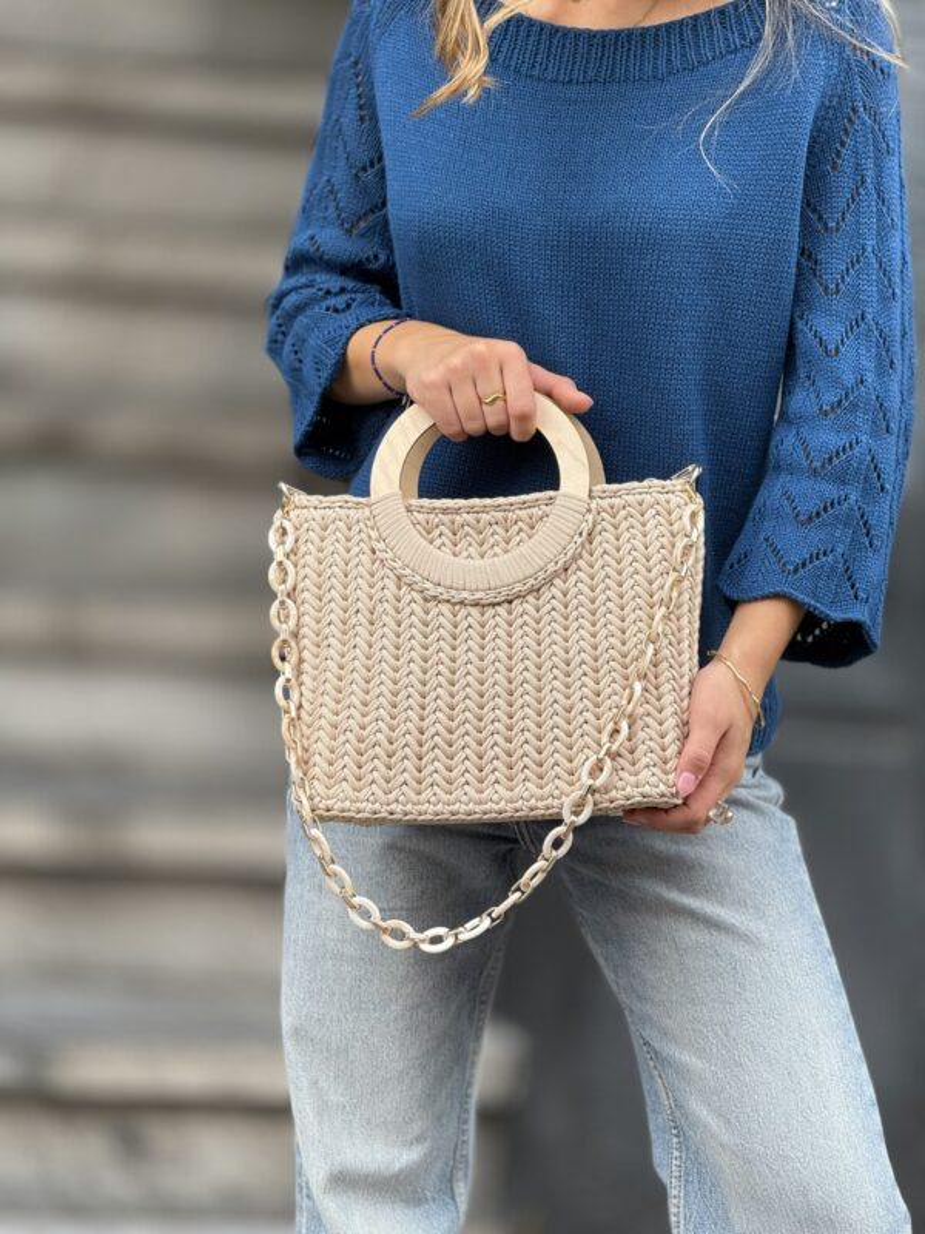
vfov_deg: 16.4
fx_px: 4275
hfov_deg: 12.3
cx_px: 462
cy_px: 617
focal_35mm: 120
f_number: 2.8
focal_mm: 15.66
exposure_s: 1/149
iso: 50
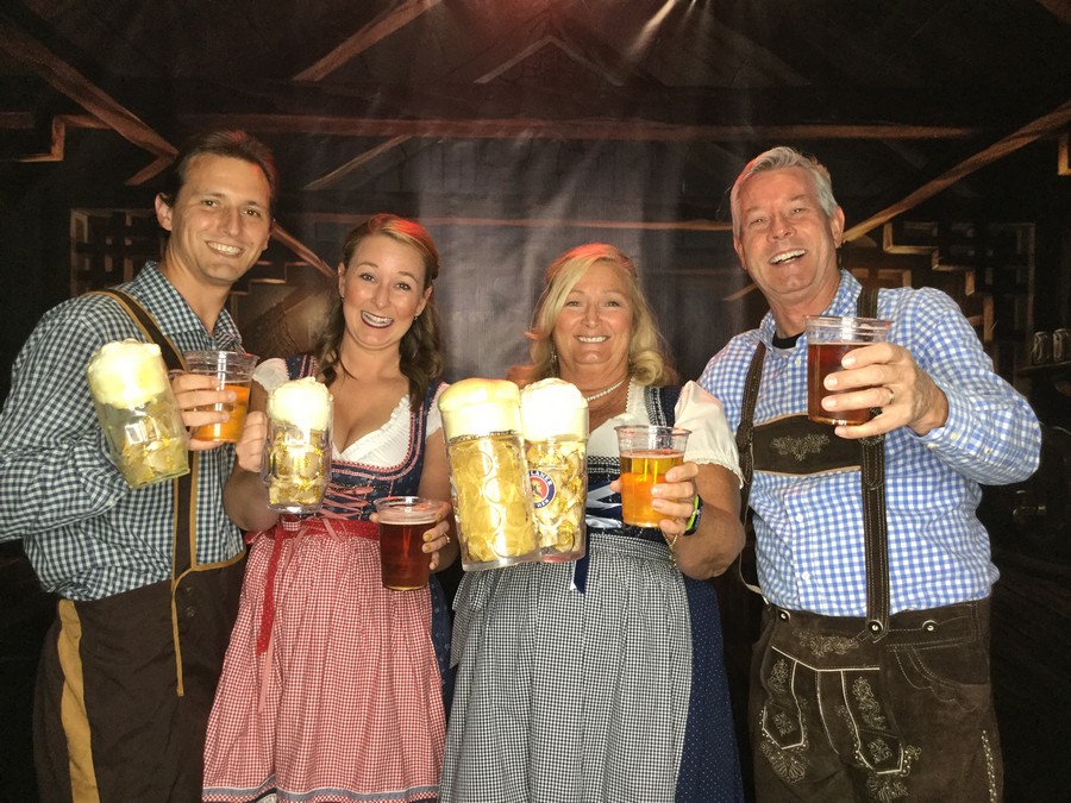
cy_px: 402
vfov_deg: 45.4
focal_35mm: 31
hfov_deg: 58.4
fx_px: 959
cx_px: 536
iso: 80
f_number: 2.4
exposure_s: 1/30
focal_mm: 3.3
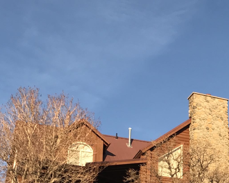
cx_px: 252
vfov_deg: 18.9
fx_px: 542
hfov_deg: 22.5
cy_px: 158
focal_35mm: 80
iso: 20
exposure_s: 1/863
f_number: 1.8
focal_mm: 3.99
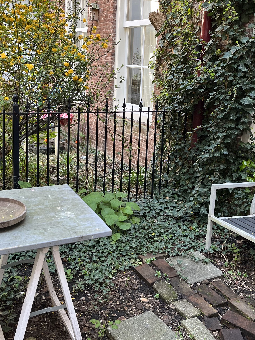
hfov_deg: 35.1
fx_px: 403
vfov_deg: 45.5
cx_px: 146
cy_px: 133
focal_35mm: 41
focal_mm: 5.1
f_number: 1.6
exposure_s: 1/122
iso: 100
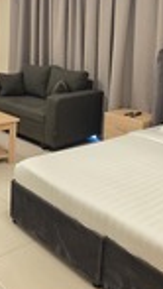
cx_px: 46
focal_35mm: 44
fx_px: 337
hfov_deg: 26.9
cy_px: 89
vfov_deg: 45.4
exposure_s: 1/50
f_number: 1.9
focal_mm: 2.2
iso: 500
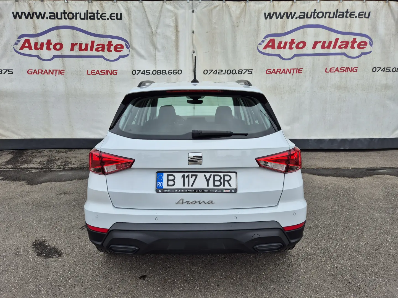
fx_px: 264
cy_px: 149
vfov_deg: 58.9
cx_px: 199
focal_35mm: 23
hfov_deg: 73.9
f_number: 1.8
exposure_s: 1/530
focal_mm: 5.4
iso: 25
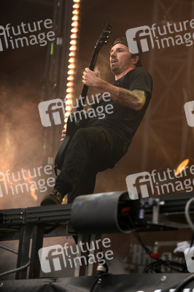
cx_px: 97
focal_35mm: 200
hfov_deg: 6.9
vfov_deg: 10.3
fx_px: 1619
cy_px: 146
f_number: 3.2
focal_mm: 200
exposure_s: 1/320
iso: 320
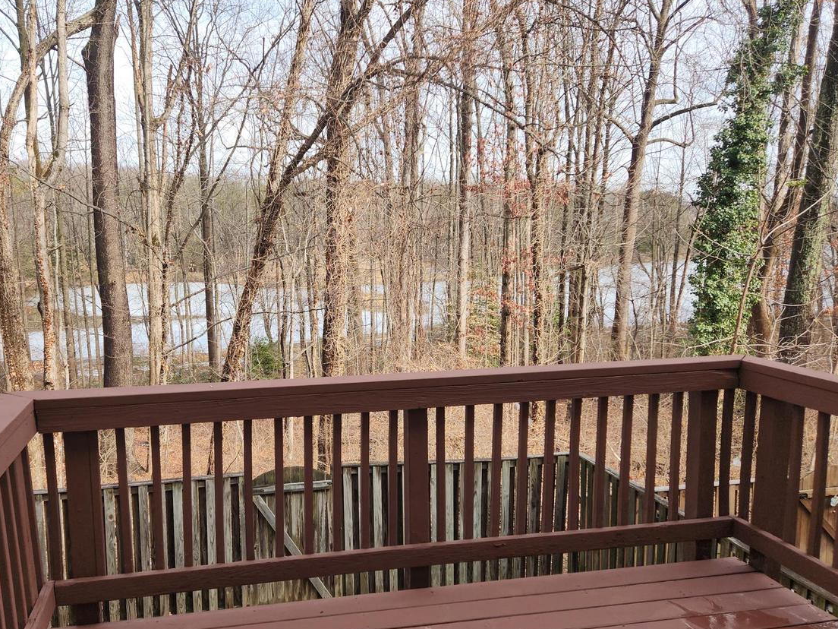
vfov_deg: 46.6
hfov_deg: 59.4
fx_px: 726
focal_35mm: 30
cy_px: 364
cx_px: 332
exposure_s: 1/474
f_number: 1.8
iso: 20
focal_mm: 5.4
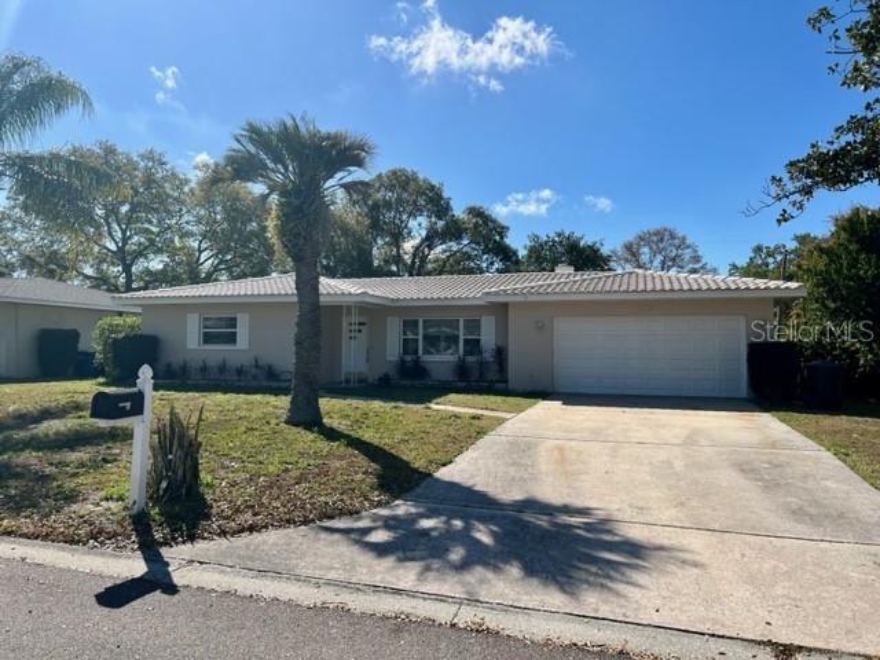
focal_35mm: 26
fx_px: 661
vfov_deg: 53.1
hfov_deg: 67.3
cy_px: 330
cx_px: 440
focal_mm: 5.7
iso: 50
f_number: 1.5
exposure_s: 1/5882
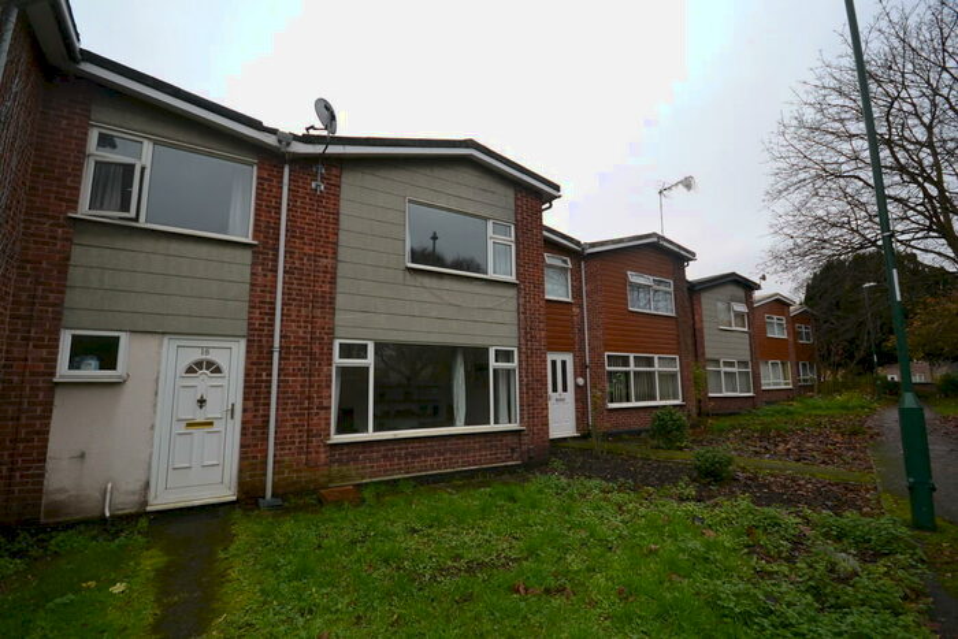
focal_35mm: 15
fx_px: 399
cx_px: 479
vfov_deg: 77.4
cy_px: 320
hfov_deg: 100.4
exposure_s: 1/125
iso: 320
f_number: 5.6
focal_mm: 10
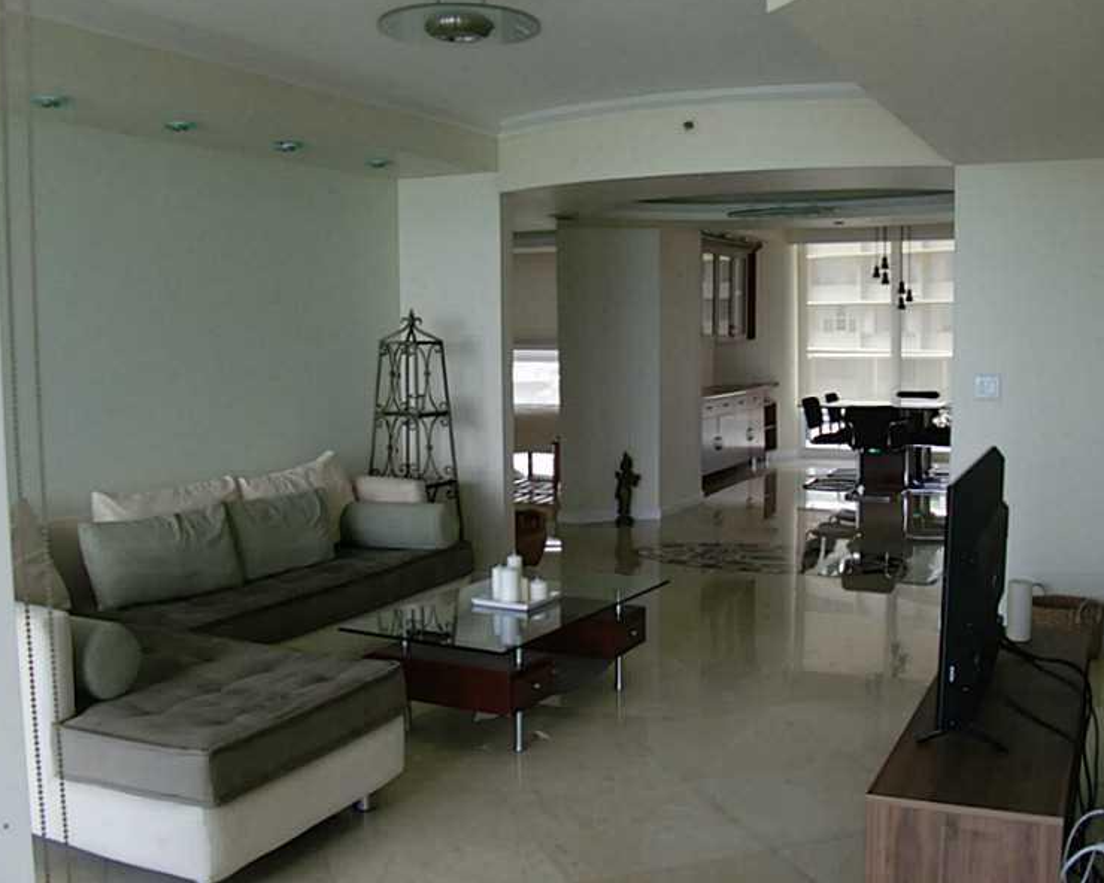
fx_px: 1242
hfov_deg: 47.9
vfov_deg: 39.2
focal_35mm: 38
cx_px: 579
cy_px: 439
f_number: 2.8
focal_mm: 6.3
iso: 125
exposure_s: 1/60
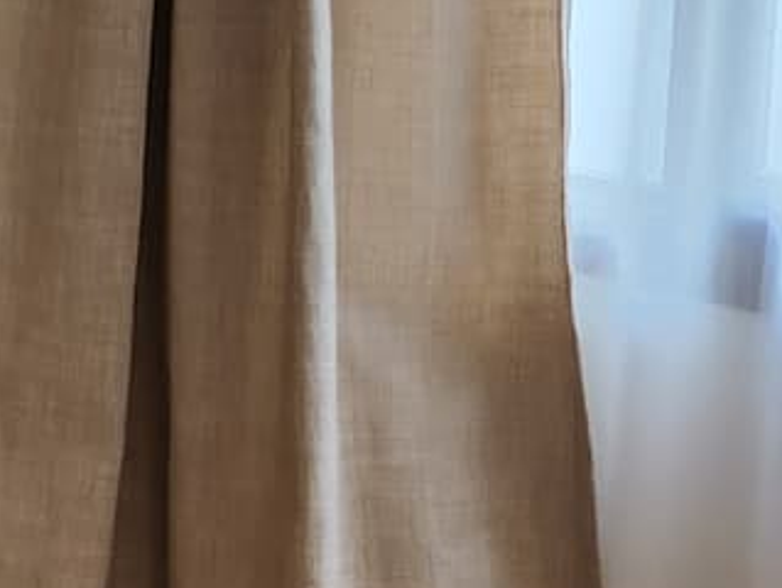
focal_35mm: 144
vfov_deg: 9.8
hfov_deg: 11.2
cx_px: -1177
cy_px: -485
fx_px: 3257
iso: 125
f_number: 1.8
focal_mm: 5.4
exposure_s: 1/100
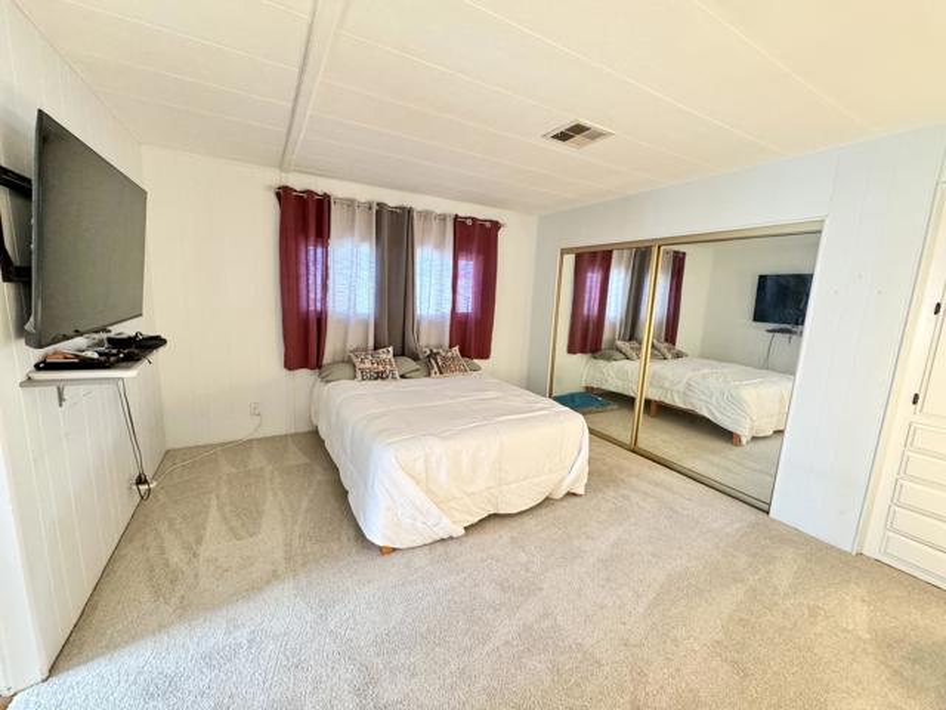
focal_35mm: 14
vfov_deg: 85.7
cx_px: 473
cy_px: 355
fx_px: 383
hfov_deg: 102.1
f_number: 2.2
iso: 640
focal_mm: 2.22
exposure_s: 1/60
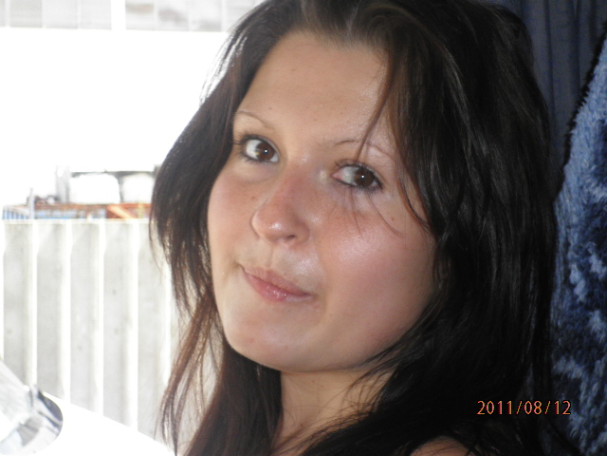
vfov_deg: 16.2
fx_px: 1596
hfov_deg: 21.5
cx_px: 304
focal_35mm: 91
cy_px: 228
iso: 160
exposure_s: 1/100
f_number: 5.4
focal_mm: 16.5
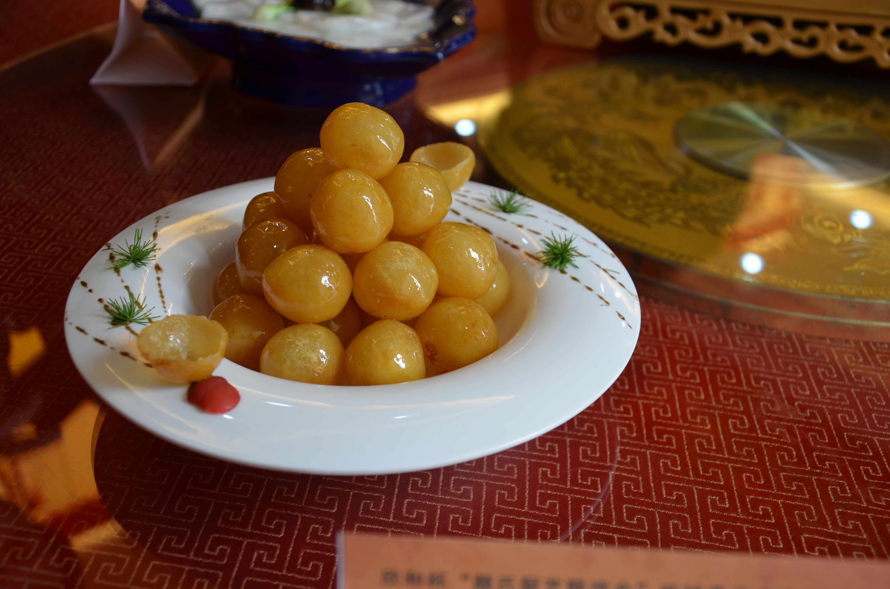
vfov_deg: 34.1
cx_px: 445
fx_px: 962
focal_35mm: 39
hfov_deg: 49.6
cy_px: 294
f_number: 4
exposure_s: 1/20
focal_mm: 26
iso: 100
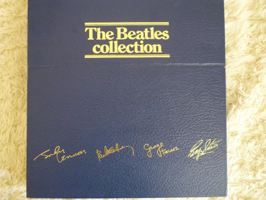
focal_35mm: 29
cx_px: 133
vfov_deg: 48.2
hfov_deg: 61.7
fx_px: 223
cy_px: 100
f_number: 3.3
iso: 400
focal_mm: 5.2
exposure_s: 1/10
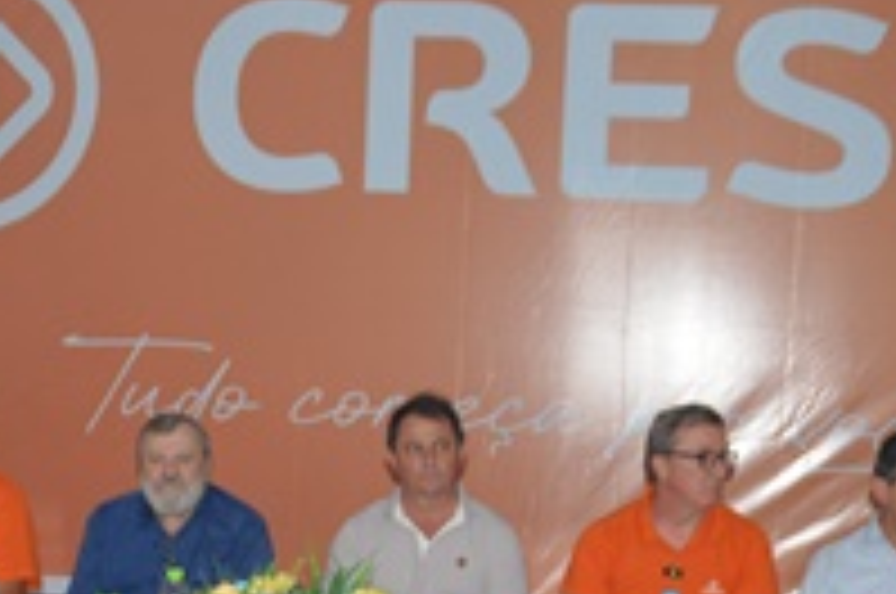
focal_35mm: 159
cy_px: 623
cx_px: 311
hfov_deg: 13.0
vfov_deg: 8.6
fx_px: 3939
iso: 560
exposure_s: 1/60
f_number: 4.5
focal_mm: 35
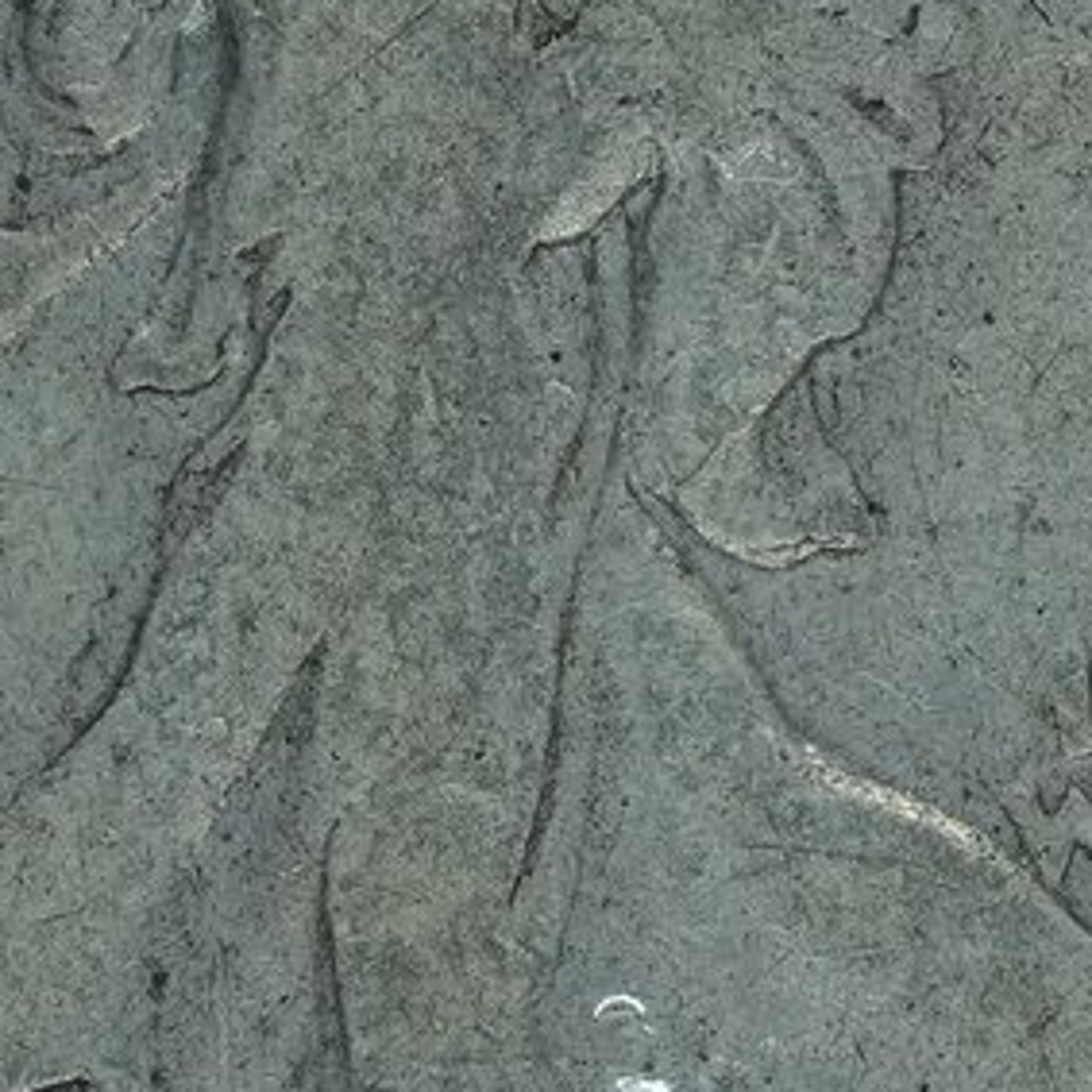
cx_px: 450
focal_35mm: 537
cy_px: 349
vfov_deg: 3.3
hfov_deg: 3.3
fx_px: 19166
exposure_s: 1/400
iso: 1250
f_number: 6.3
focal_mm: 105
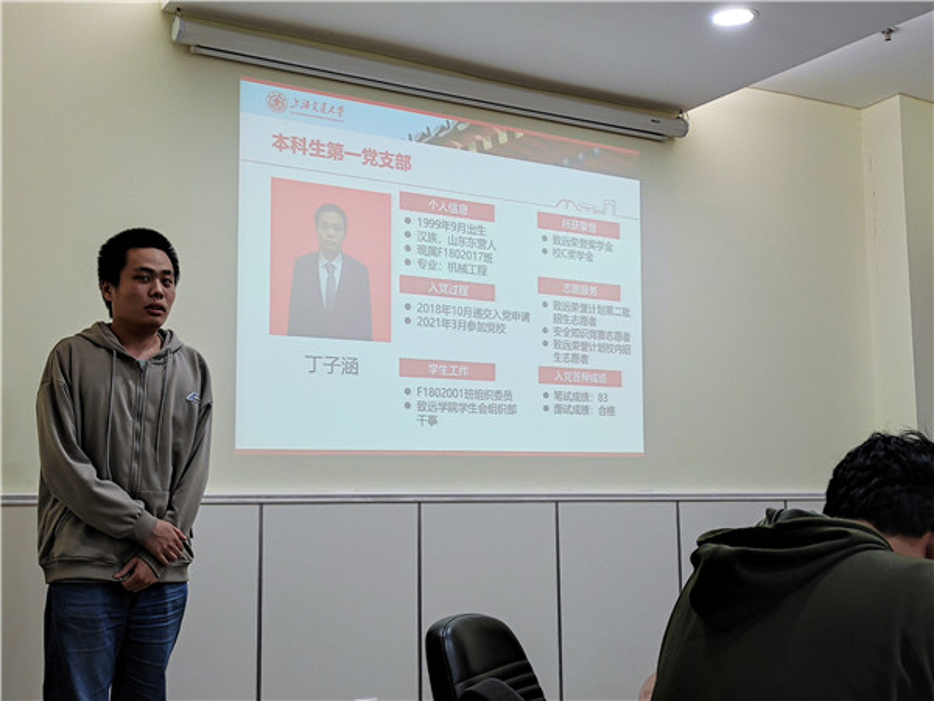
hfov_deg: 69.4
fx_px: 675
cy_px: 350
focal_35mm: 25
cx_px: 467
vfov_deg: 54.9
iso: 75
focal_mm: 5.43
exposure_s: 1/50
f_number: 1.89
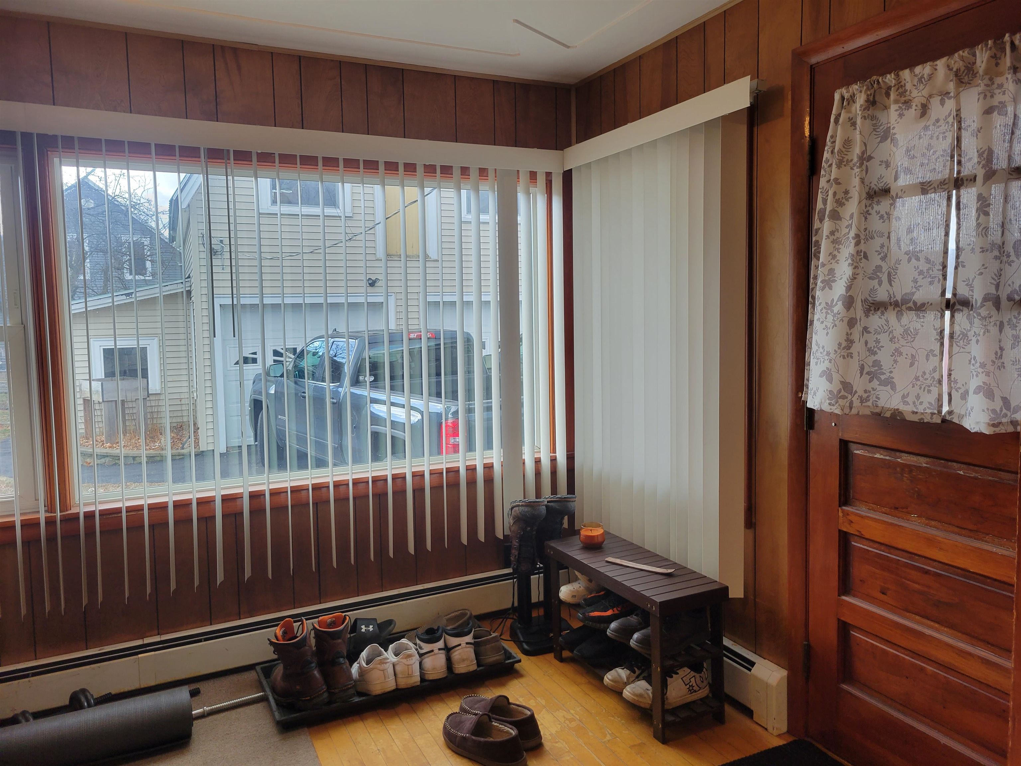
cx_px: 510
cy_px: 383
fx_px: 767
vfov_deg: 53.1
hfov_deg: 67.3
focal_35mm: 26
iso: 64
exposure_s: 1/120
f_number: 1.8
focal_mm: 5.4
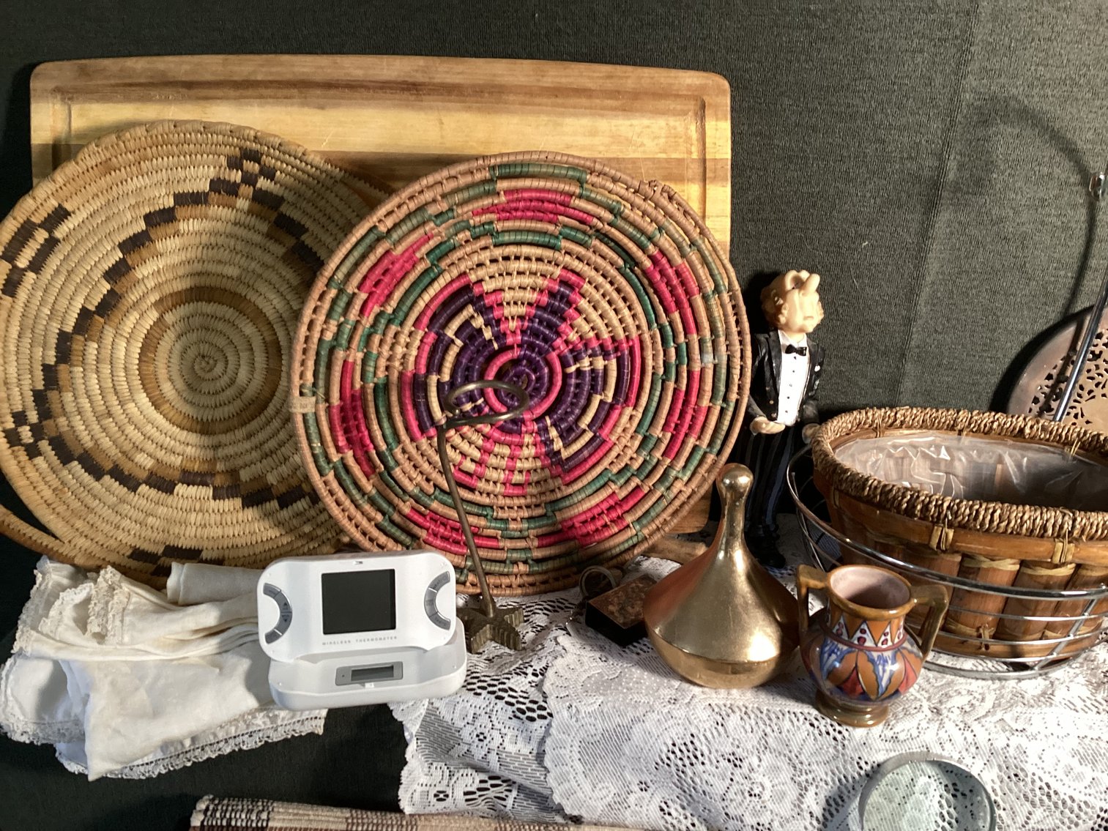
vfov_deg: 45.4
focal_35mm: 31
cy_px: 416
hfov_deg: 58.3
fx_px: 992
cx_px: 554
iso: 200
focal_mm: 3.3
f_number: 2.4
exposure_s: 1/50
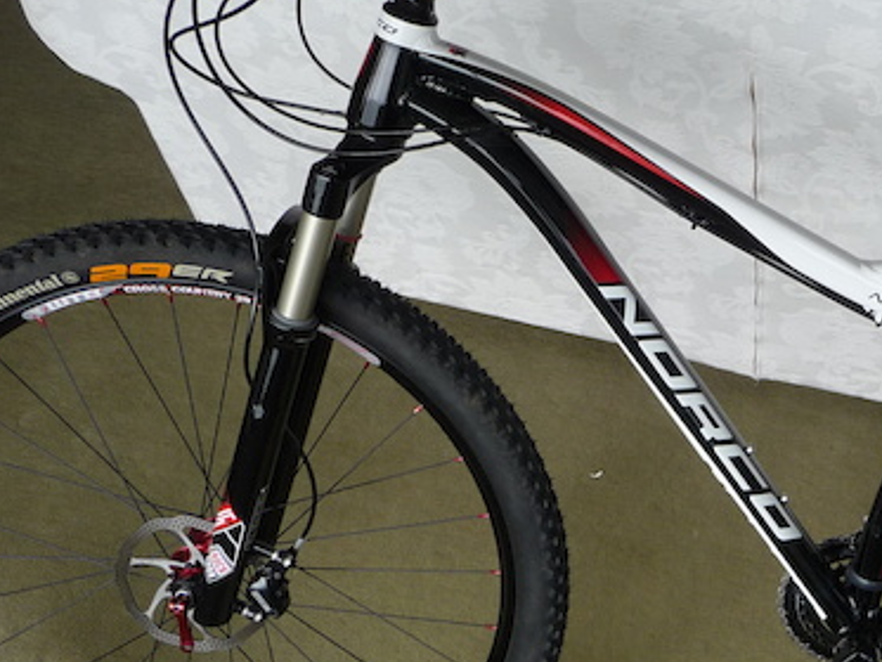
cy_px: 296
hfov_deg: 30.7
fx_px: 1529
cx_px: 795
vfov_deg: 24.4
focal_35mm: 60
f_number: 3.3
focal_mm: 4.7
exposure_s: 1/160
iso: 100
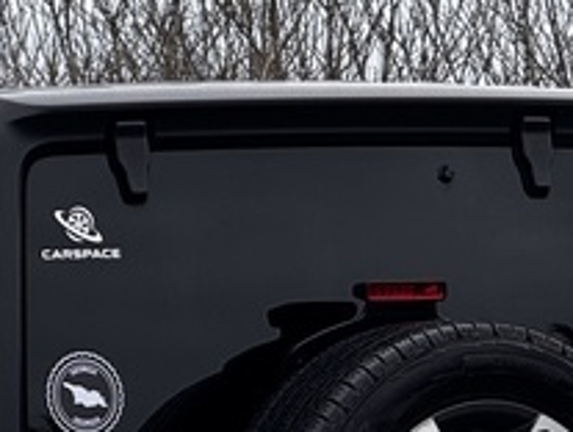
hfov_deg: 4.3
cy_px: 554
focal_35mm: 463
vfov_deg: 3.2
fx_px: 7677
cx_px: -191
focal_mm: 15.66
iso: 50
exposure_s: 1/203
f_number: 2.8
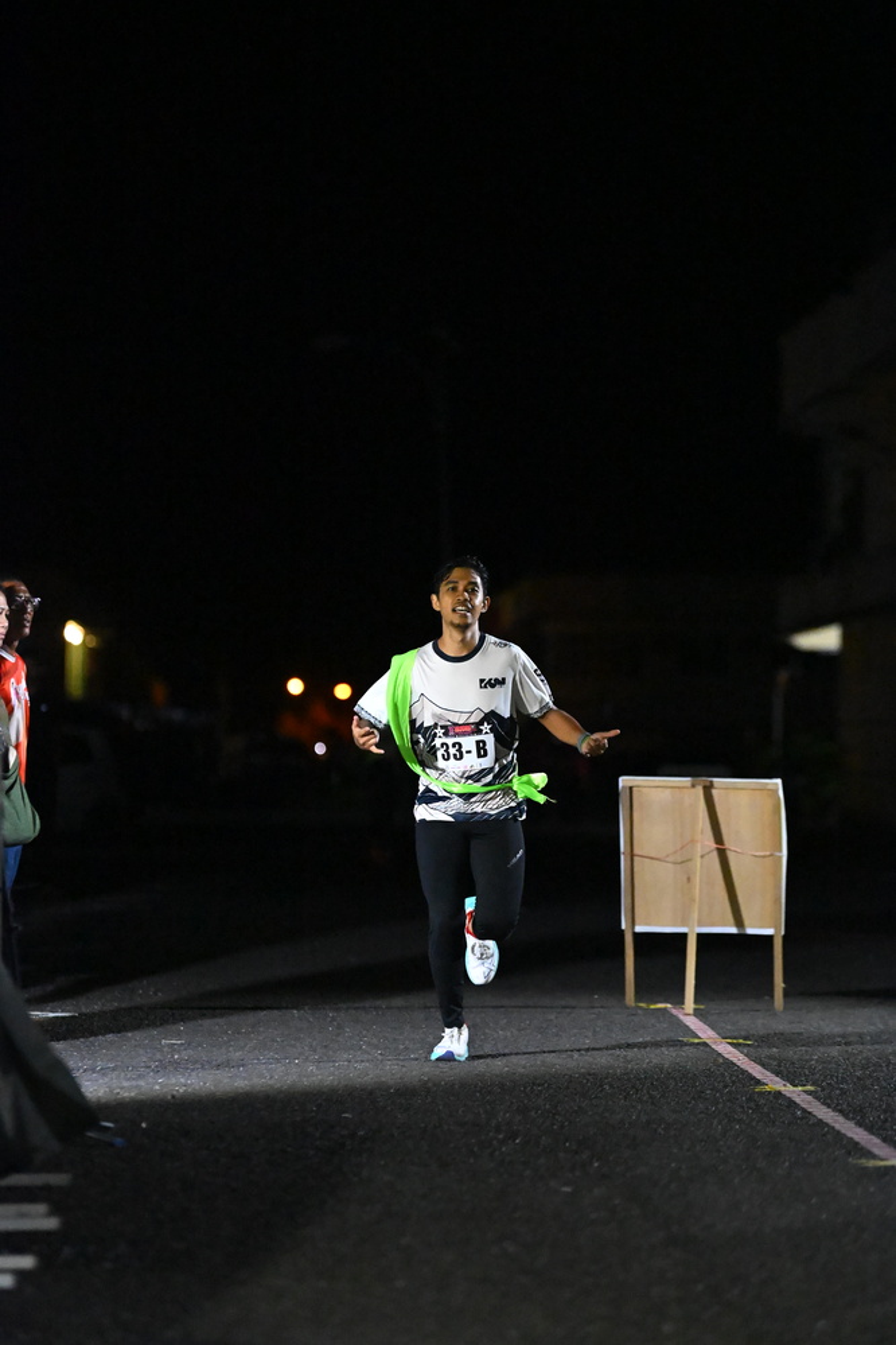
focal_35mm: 135
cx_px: 448
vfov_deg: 15.2
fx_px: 5040
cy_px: 672
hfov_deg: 10.2
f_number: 2.8
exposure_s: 1/1000
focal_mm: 135
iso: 25600
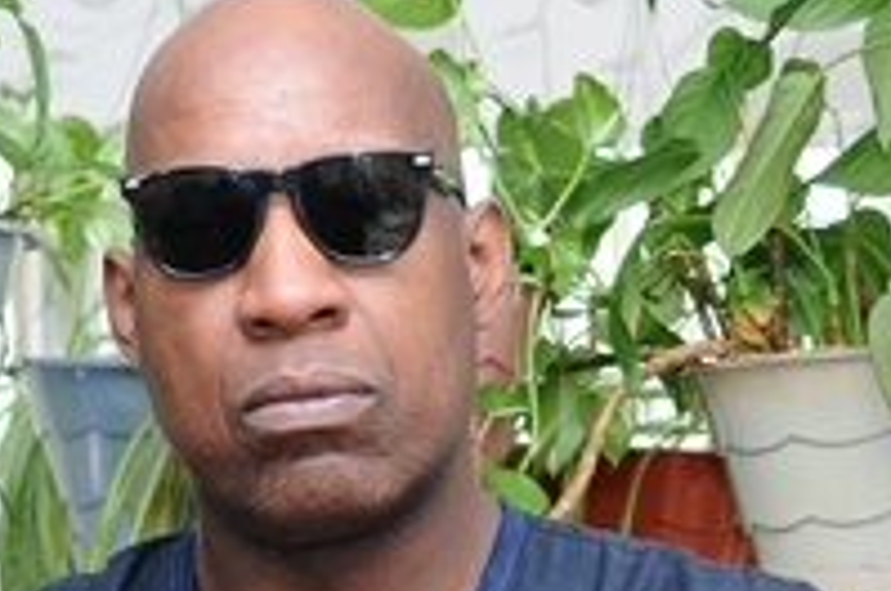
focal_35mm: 145
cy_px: 730
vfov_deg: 9.3
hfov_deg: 14.2
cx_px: 345
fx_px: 3583
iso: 640
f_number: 3.2
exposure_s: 1/200
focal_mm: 32
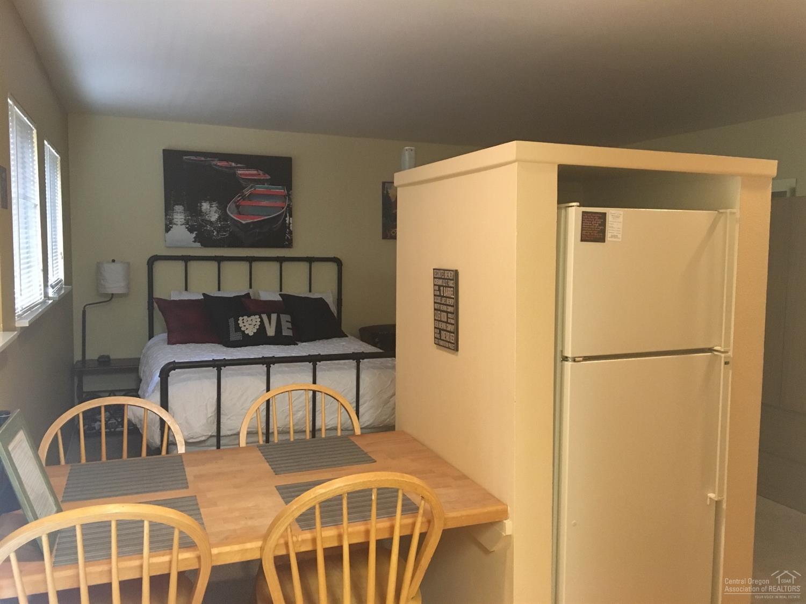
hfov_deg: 61.7
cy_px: 302
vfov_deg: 48.2
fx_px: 675
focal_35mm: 29
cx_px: 403
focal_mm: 4.15
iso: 200
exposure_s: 1/30
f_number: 2.2
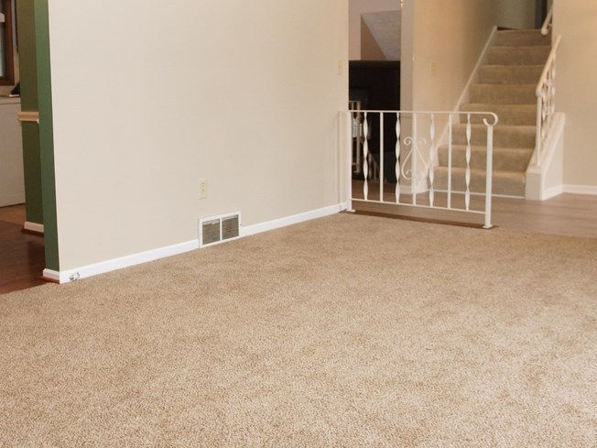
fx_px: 704
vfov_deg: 35.1
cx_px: 233
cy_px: 164
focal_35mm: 41
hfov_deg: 45.7
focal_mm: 17
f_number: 4
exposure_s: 1/60
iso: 800
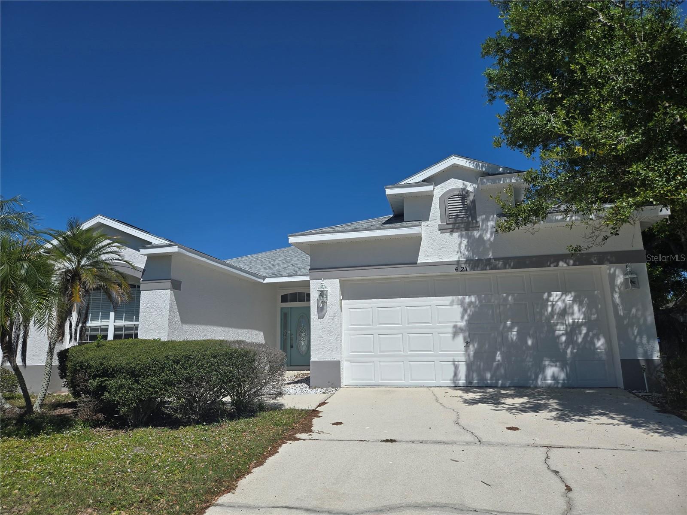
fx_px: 456
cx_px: 344
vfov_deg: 58.9
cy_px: 258
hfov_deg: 73.9
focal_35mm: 23
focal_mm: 5.4
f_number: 1.8
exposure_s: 1/3903
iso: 25
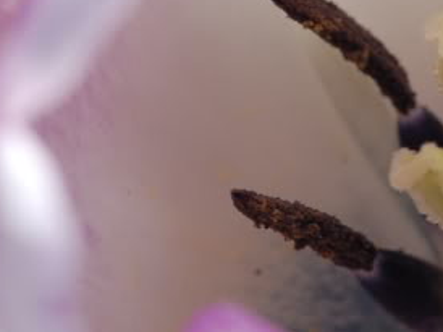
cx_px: 503
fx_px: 5657
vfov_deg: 3.4
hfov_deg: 4.5
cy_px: 86
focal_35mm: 442
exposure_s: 1/125
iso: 280
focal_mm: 105
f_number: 8
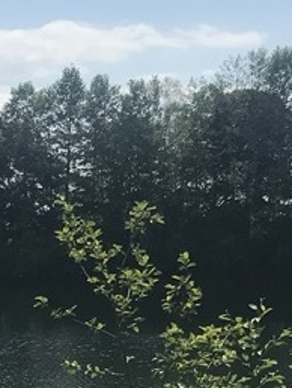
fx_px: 1460
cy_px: 469
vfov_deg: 14.6
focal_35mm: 130
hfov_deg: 11.1
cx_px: -89
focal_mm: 3.99
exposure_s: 1/5650
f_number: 1.8
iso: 20
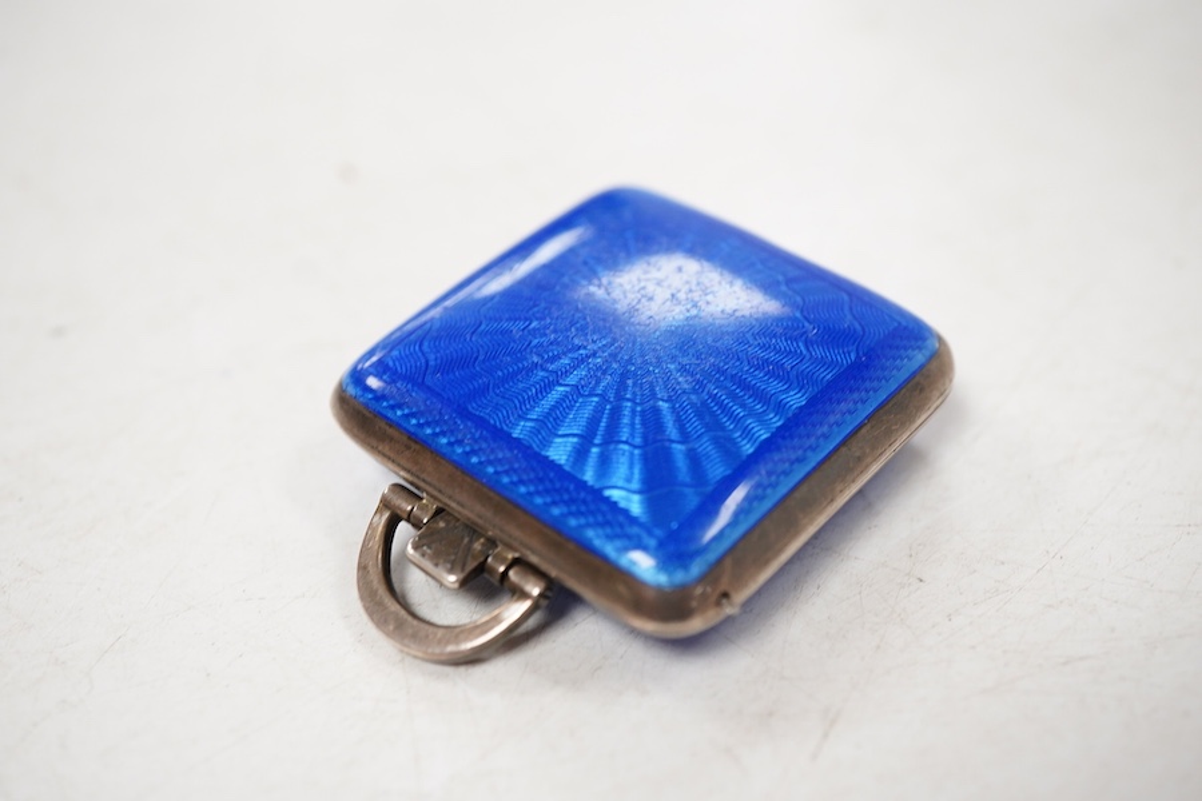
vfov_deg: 29.9
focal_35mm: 45
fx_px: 1502
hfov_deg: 43.6
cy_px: 400
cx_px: 601
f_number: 8
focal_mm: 30
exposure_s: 1/125
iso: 1250
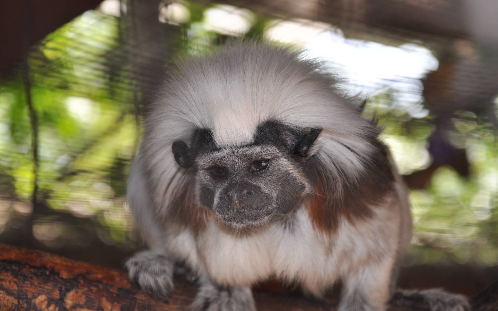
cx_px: 252
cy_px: 146
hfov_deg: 16.6
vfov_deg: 10.4
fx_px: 1710
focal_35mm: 126
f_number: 5.3
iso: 400
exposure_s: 1/160
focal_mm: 80
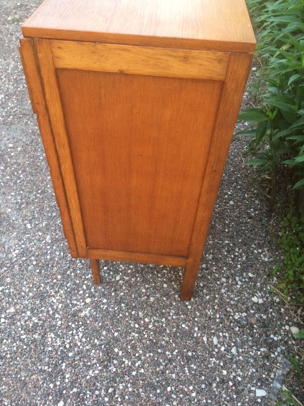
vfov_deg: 61.7
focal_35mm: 29
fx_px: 340
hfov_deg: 48.2
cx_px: 152
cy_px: 203
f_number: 2.2
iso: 320
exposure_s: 1/33
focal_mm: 4.15
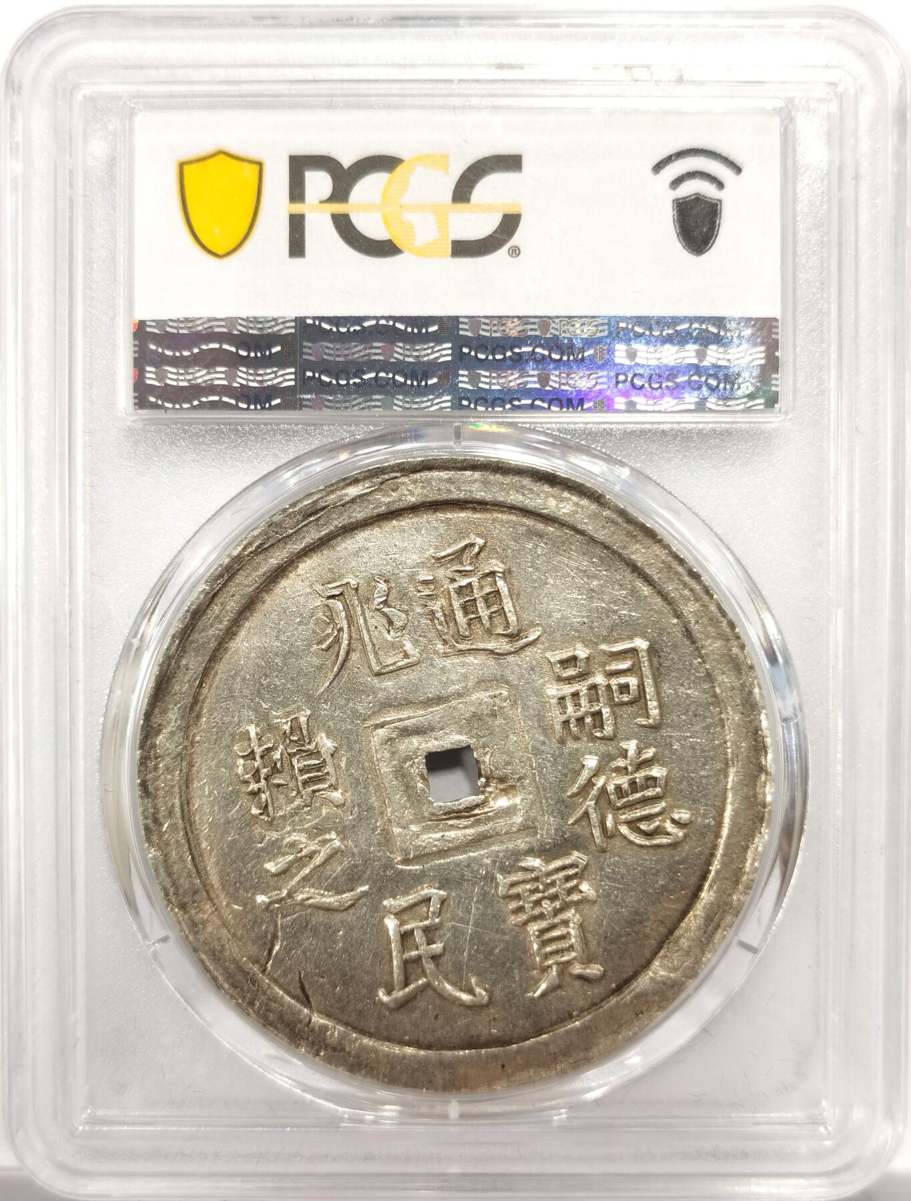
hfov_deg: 27.2
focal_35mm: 54
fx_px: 1882
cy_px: 600
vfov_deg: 35.4
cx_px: 456
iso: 160
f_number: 16
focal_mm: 5.56
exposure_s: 1/100
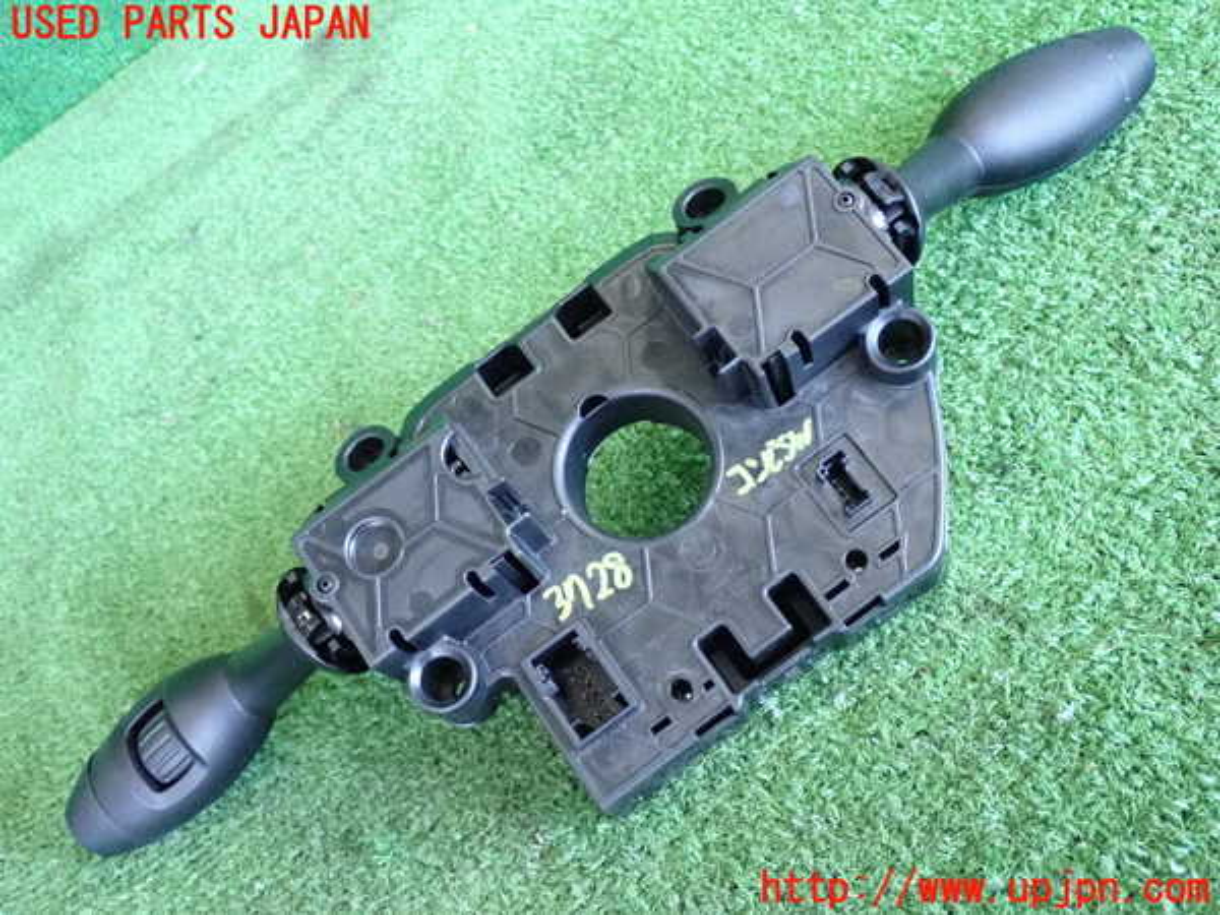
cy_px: 458
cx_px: 610
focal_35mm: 41
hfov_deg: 45.8
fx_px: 1445
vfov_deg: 35.1
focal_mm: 7.31
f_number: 2.8
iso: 1600
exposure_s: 1/125
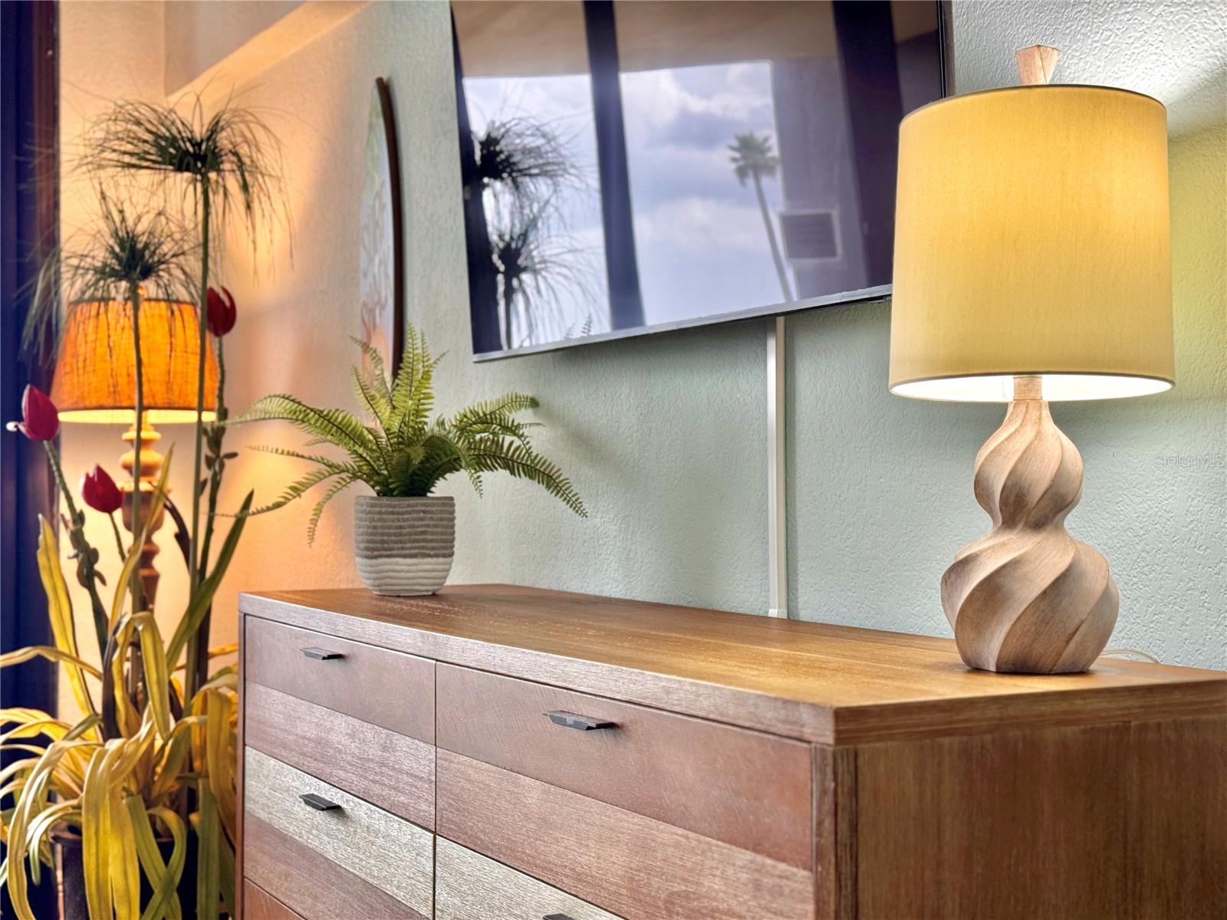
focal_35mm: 48
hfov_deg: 39.7
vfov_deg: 30.3
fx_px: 1701
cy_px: 460
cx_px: 614
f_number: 1.78
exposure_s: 1/60
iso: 80
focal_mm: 6.76
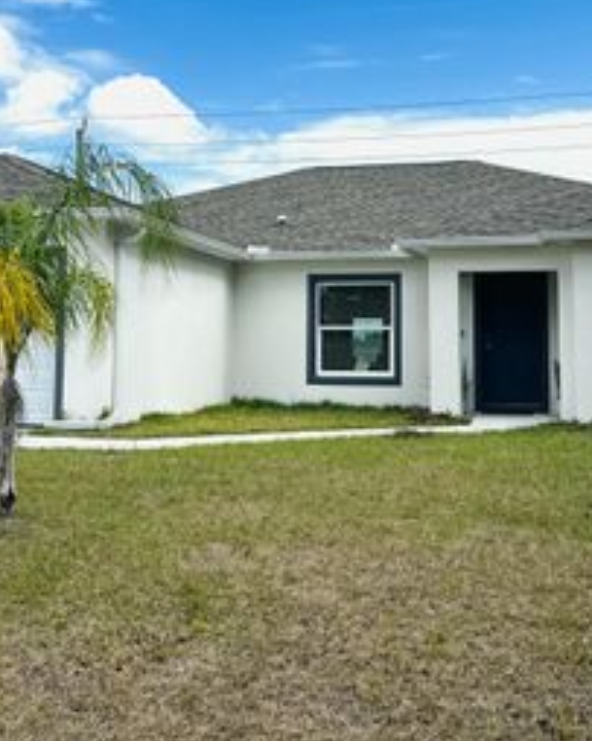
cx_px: 283
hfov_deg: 30.2
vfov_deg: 37.1
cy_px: 270
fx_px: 1096
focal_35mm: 50
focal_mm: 5.7
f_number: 1.5
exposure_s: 1/4630
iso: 50
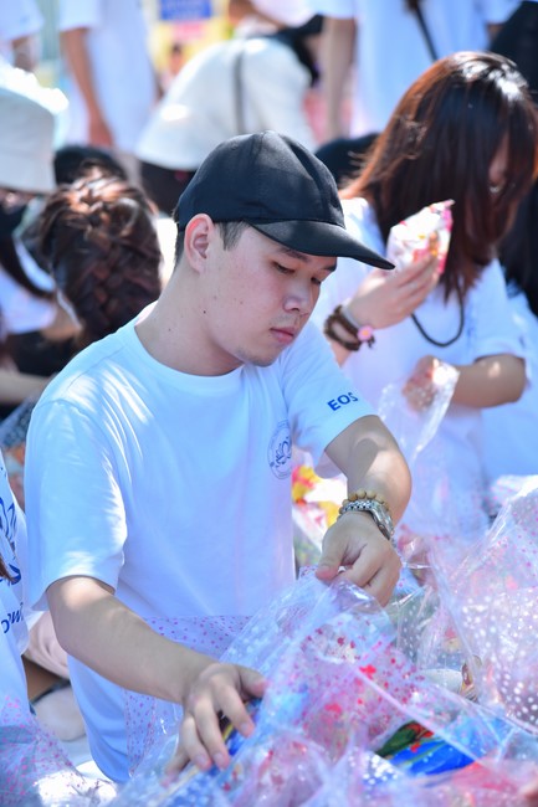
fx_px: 2691
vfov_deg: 17.1
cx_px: 269
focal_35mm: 120
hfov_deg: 11.4
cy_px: 404
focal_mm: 120
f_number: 4.5
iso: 200
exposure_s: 1/200
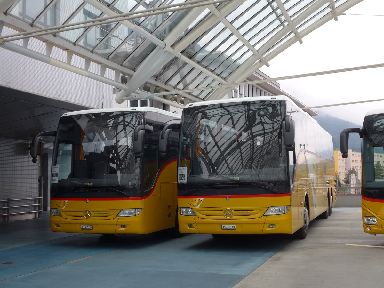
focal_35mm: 46
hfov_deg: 41.2
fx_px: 510
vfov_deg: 31.5
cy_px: 144
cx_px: 192
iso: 80
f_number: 3
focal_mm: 9.5
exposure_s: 1/100
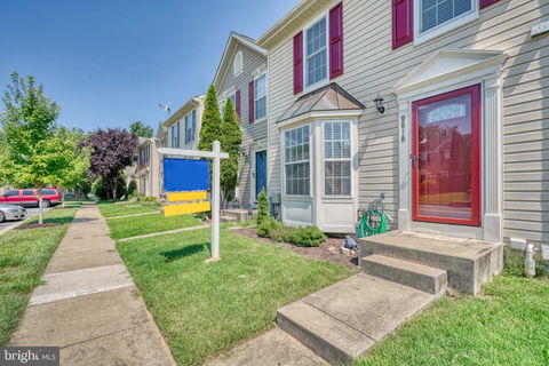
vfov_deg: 73.7
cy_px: 183
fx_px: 244
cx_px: 274
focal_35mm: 16
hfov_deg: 96.7
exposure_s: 1/8000
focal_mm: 16
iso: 640
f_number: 7.1
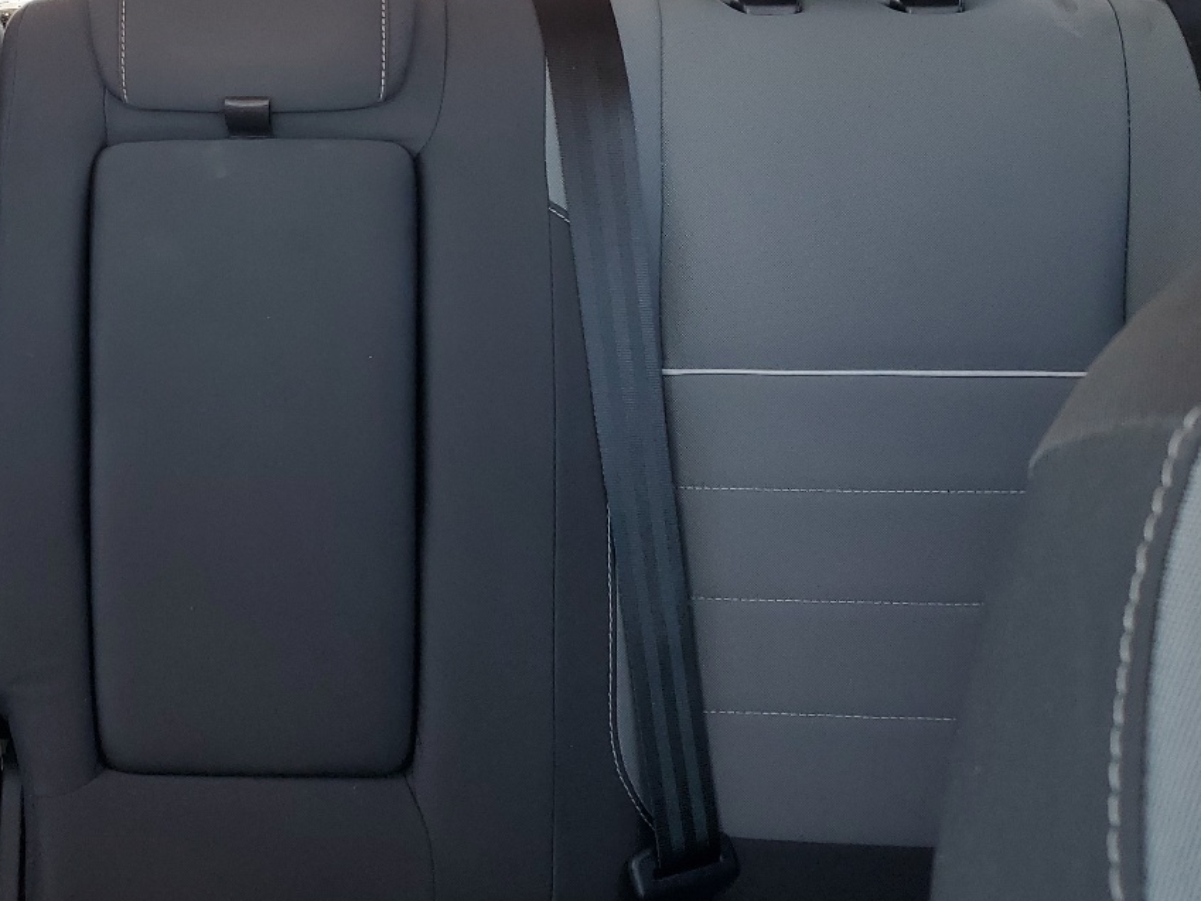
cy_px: 321
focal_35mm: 49
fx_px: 1700
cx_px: 262
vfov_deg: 29.5
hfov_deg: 37.7
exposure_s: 1/60.2
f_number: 1.5
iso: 52
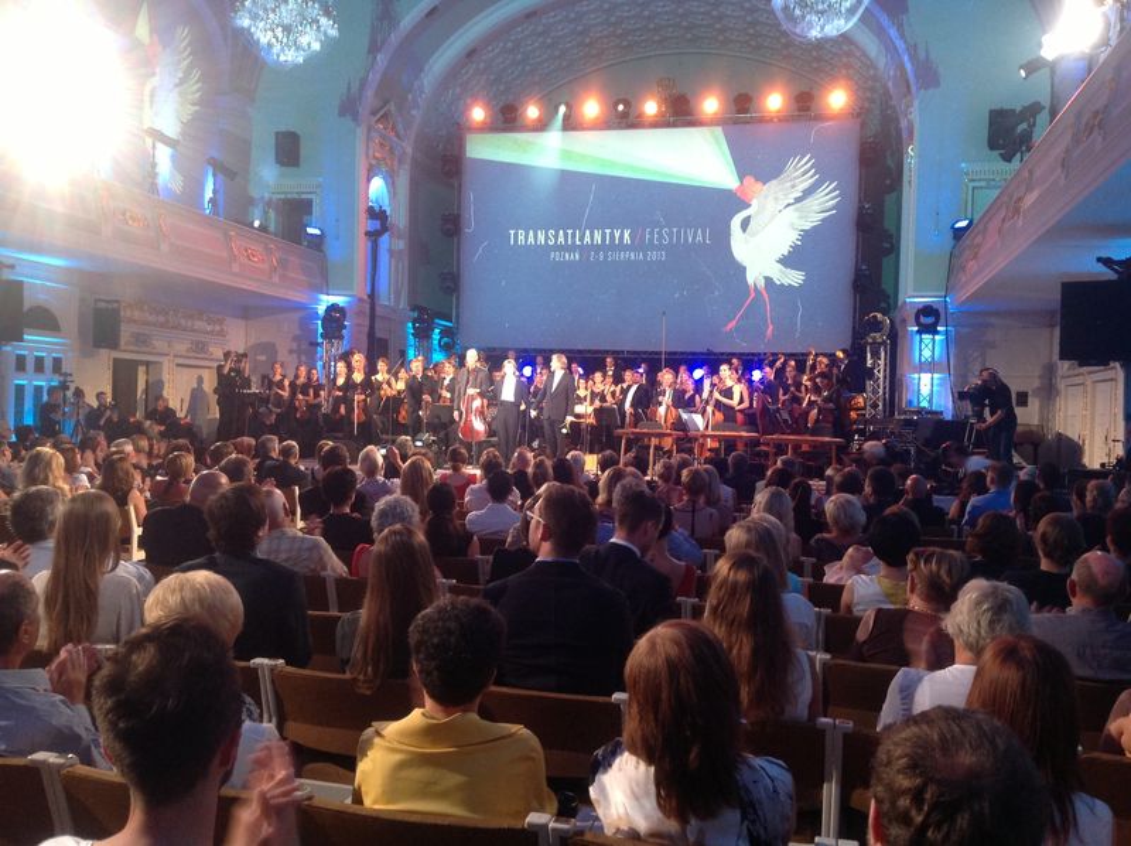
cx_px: 566
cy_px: 423
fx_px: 1142
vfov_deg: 40.6
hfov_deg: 52.7
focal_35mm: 35
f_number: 2.4
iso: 160
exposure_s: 1/15
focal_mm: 4.28
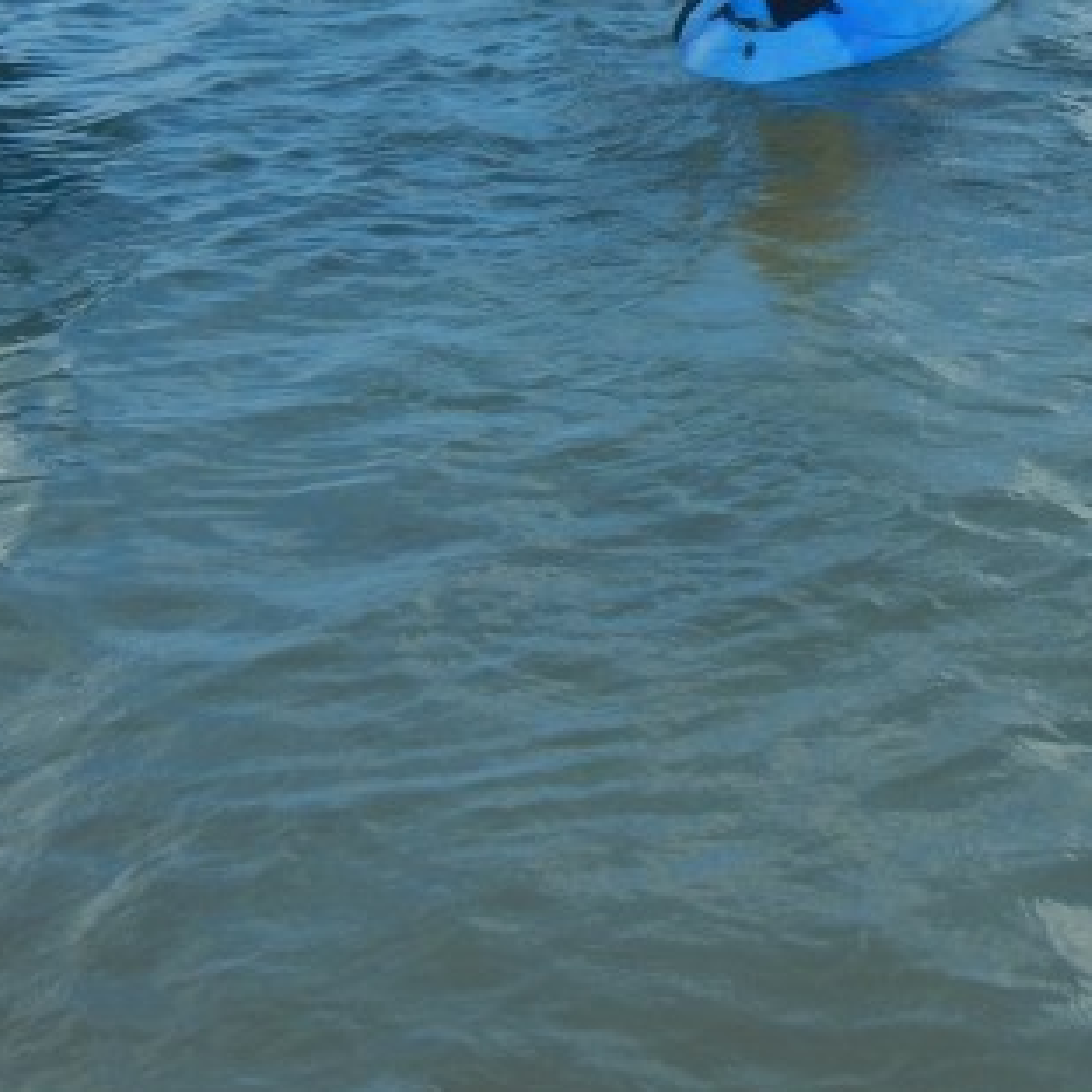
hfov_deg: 19.6
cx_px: 984
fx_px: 3105
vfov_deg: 19.3
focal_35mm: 87
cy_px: -35
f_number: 7
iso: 160
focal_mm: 5.4
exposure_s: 1/479
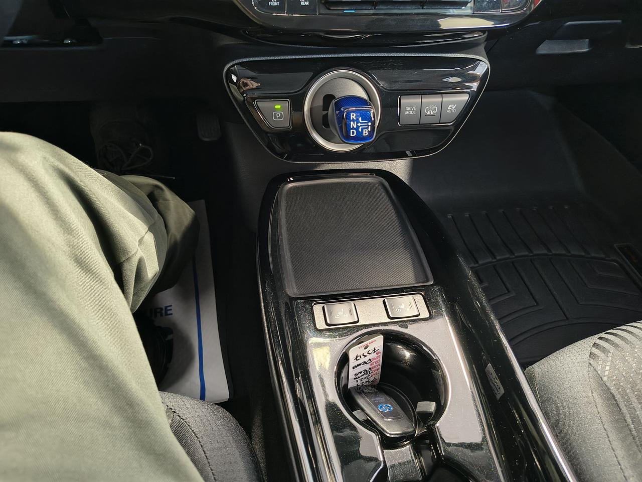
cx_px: 321
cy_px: 241
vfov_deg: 56.8
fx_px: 445
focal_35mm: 24
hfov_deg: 71.6
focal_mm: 5.56
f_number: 1.8
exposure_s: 1/30
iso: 2038
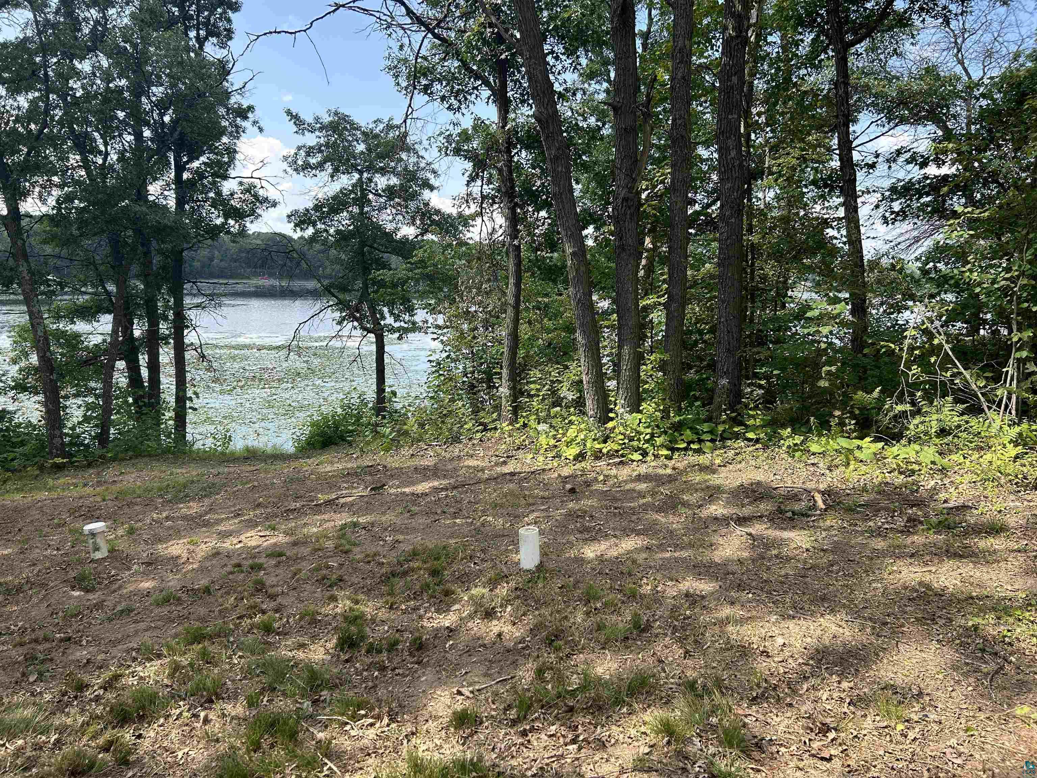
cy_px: 389
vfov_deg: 53.1
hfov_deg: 67.3
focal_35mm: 26
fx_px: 779
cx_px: 518
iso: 50
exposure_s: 1/1048
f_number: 1.5
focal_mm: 5.7
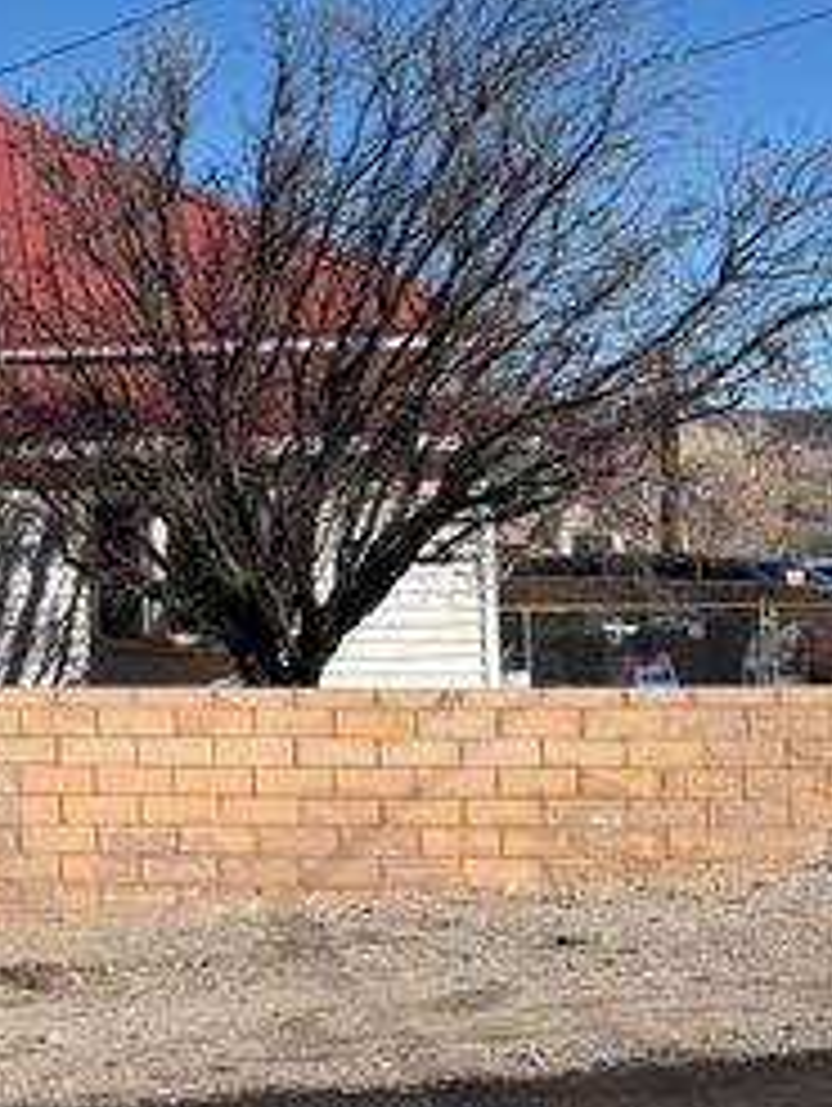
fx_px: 2079
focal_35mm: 65
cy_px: 412
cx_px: -270
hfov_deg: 20.5
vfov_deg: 29.7
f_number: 1.78
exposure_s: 1/6711
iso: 80
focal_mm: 6.76
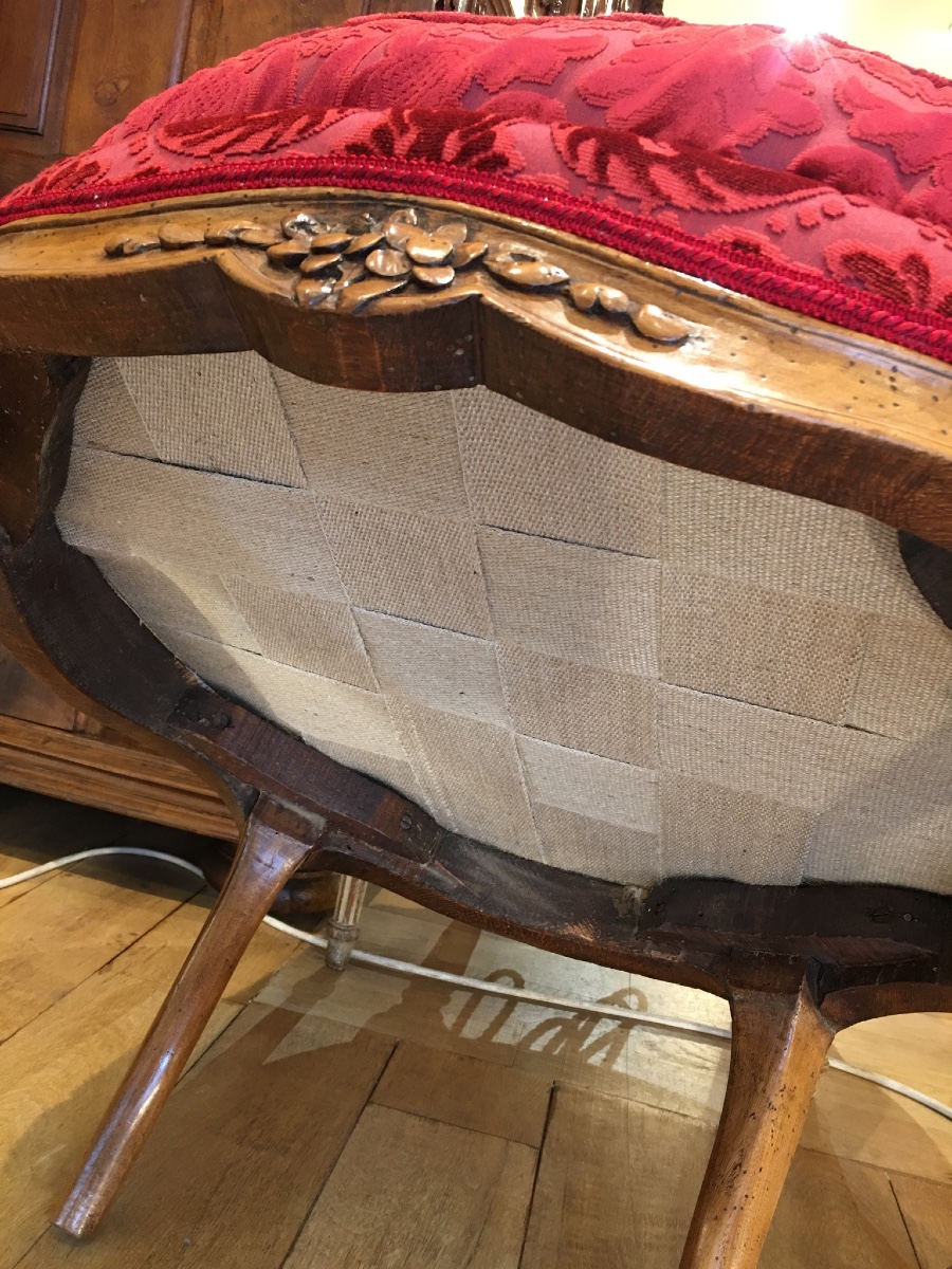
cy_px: 634
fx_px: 1063
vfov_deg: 61.7
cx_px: 476
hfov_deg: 48.2
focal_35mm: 29
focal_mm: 4.15
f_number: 2.2
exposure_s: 1/10
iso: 100
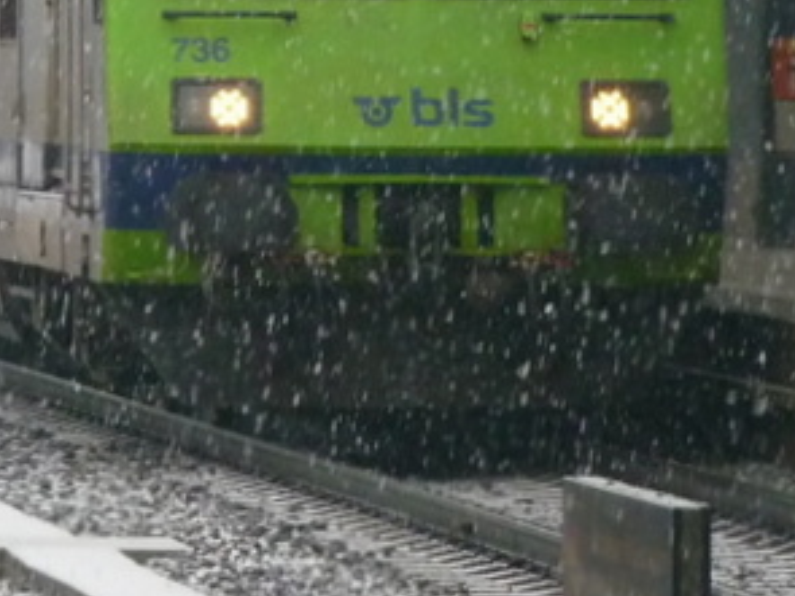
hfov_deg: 2.8
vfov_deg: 2.1
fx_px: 16506
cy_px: 16
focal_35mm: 719
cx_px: 296
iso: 320
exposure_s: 1/80
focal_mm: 36.4
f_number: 4.8
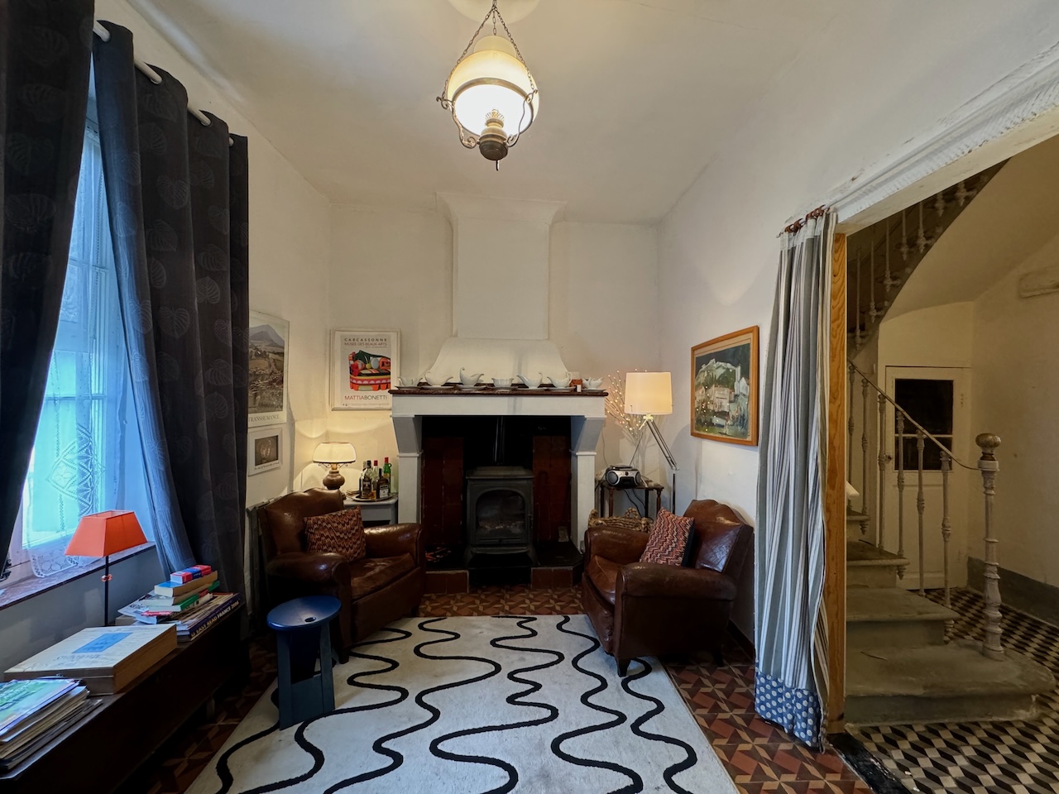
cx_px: 530
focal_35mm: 14
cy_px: 397
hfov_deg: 102.1
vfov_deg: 85.7
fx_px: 428
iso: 320
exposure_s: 1/50
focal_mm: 2.22
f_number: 2.2
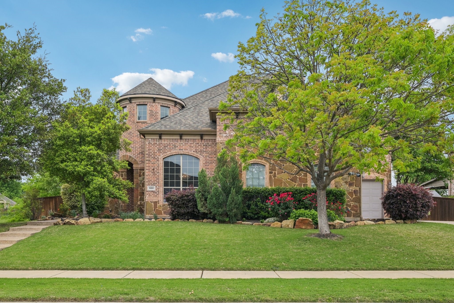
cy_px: 152
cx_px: 227
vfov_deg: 43.6
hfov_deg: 61.9
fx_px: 378
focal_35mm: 30
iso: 400
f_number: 8
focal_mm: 30
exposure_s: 1/400
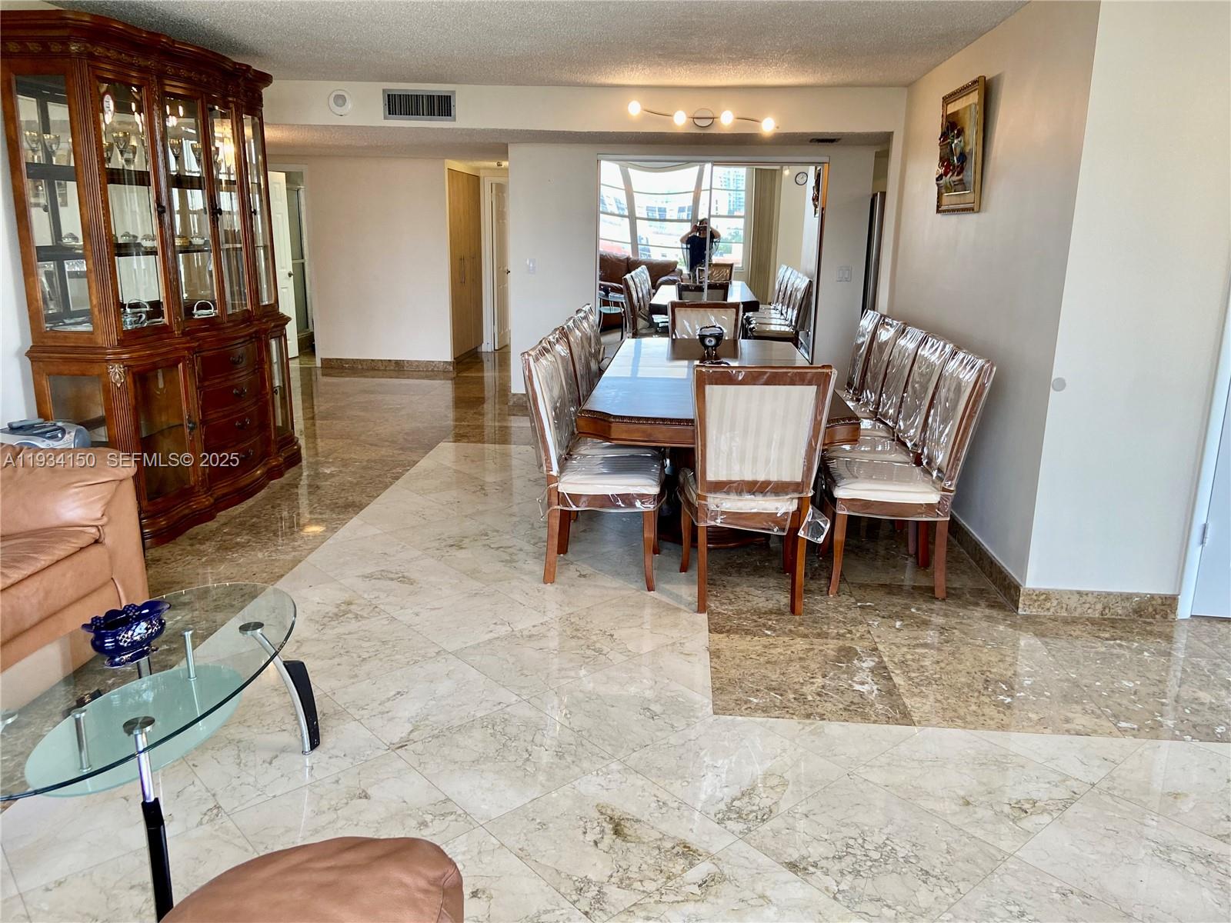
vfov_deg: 53.1
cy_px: 462
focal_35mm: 26
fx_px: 925
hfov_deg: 67.3
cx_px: 616
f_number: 1.8
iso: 125
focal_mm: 4.25
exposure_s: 1/120
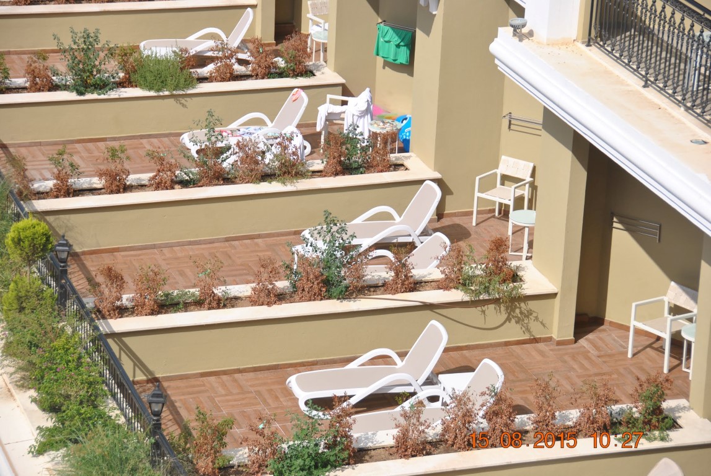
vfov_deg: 10.2
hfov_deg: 15.2
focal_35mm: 135
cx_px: 356
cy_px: 238
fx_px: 2670
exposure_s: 1/640
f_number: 6.3
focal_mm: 90
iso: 100
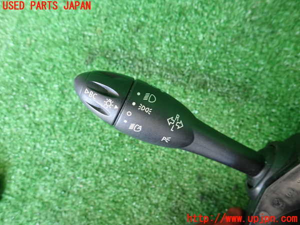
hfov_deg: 69.4
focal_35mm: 25
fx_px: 217
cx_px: 150
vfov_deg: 54.9
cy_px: 112
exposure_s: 1/30
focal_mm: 4.5
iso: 320
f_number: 2
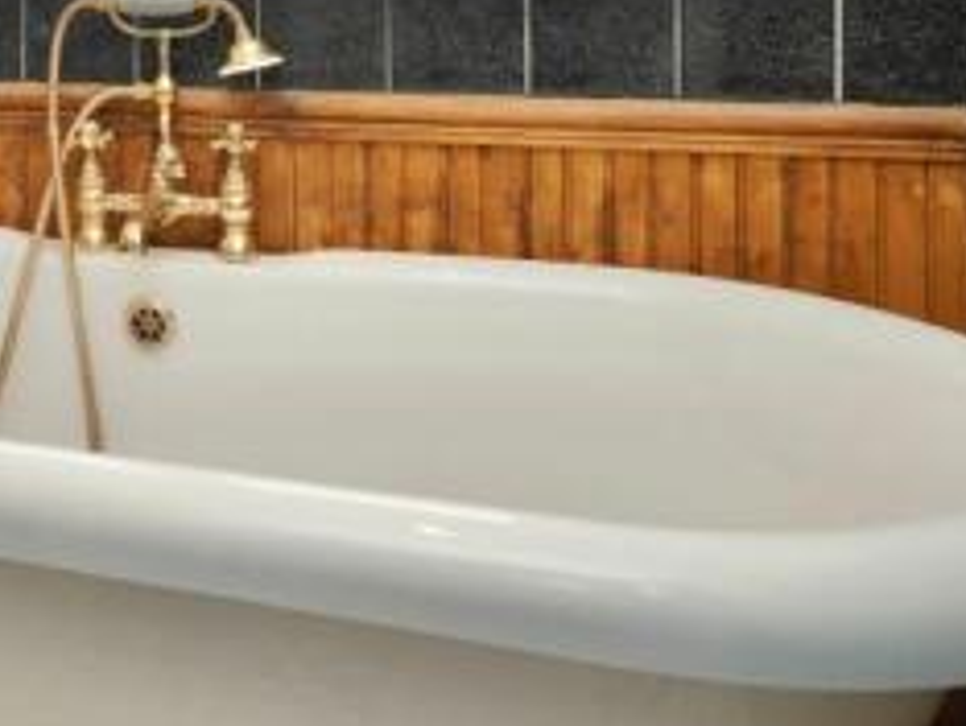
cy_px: -10
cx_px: 27
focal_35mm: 43
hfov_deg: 39.3
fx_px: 1201
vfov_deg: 31.0
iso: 160
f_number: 4
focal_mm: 16
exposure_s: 1/60
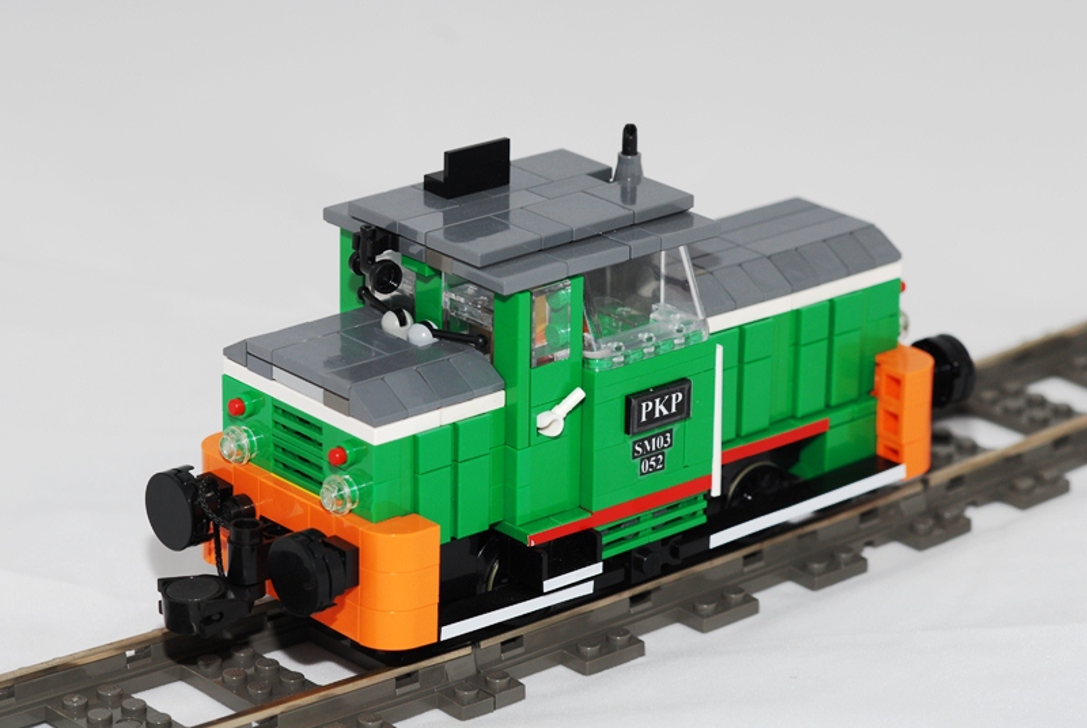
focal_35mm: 128
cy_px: 364
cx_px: 544
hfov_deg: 16.0
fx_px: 3855
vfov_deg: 10.8
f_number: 8
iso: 320
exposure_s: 1/90
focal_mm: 85
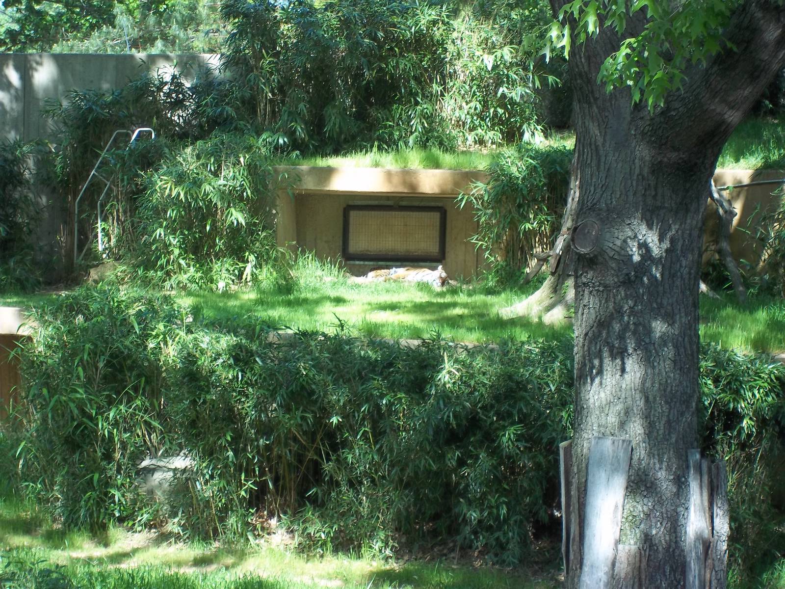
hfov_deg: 18.2
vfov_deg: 13.7
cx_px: 392
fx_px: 2449
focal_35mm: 108
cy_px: 294
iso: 80
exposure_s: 1/60
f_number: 5.6
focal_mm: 19.5
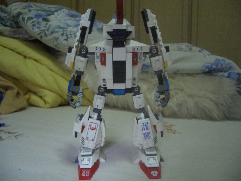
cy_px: 90
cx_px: 120
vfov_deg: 40.7
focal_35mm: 35
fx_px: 244
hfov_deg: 52.6
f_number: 2.6
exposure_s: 1/13
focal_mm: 5.8
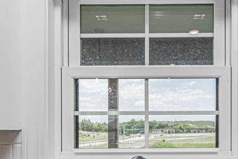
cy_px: 148
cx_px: 157
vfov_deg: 32.3
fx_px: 258
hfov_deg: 48.8
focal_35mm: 39
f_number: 10
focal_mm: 10
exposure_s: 1/60
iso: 100
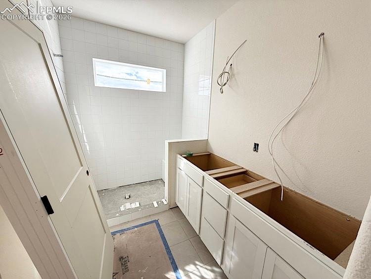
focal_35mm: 14
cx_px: 186
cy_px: 140
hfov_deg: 102.0
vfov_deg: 85.7
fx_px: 150
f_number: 2.2
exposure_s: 1/349
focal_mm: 2.22
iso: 64
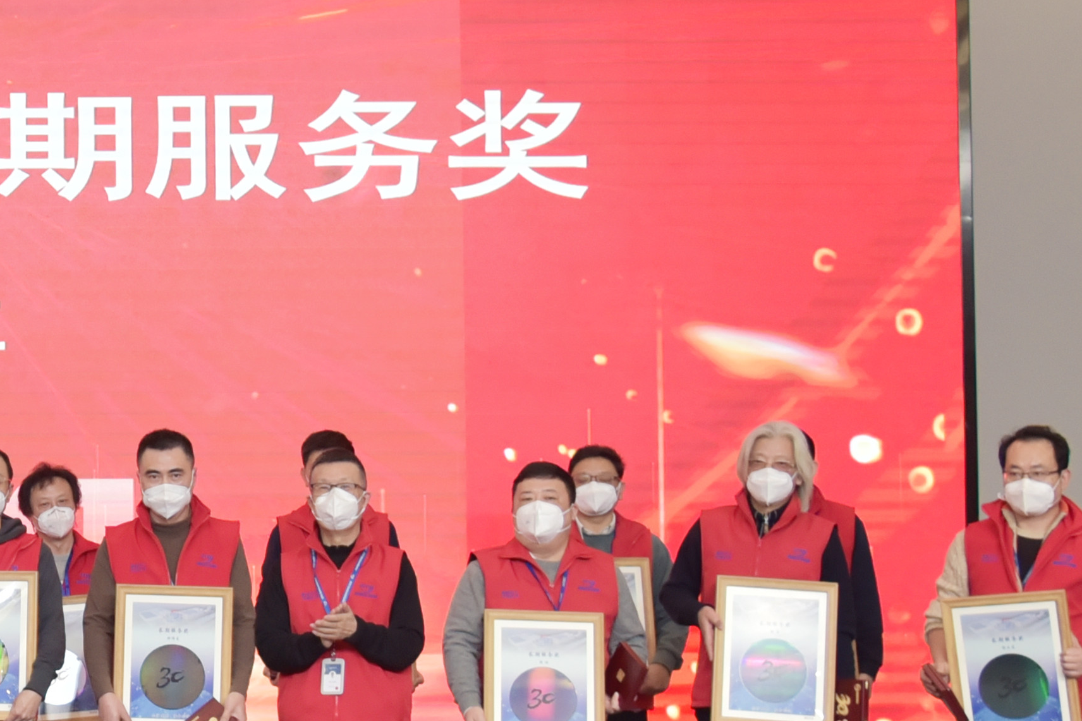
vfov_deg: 17.3
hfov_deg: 23.2
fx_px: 2374
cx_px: -257
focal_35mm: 79
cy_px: 281
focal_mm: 30
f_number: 4
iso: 1000
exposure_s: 1/125
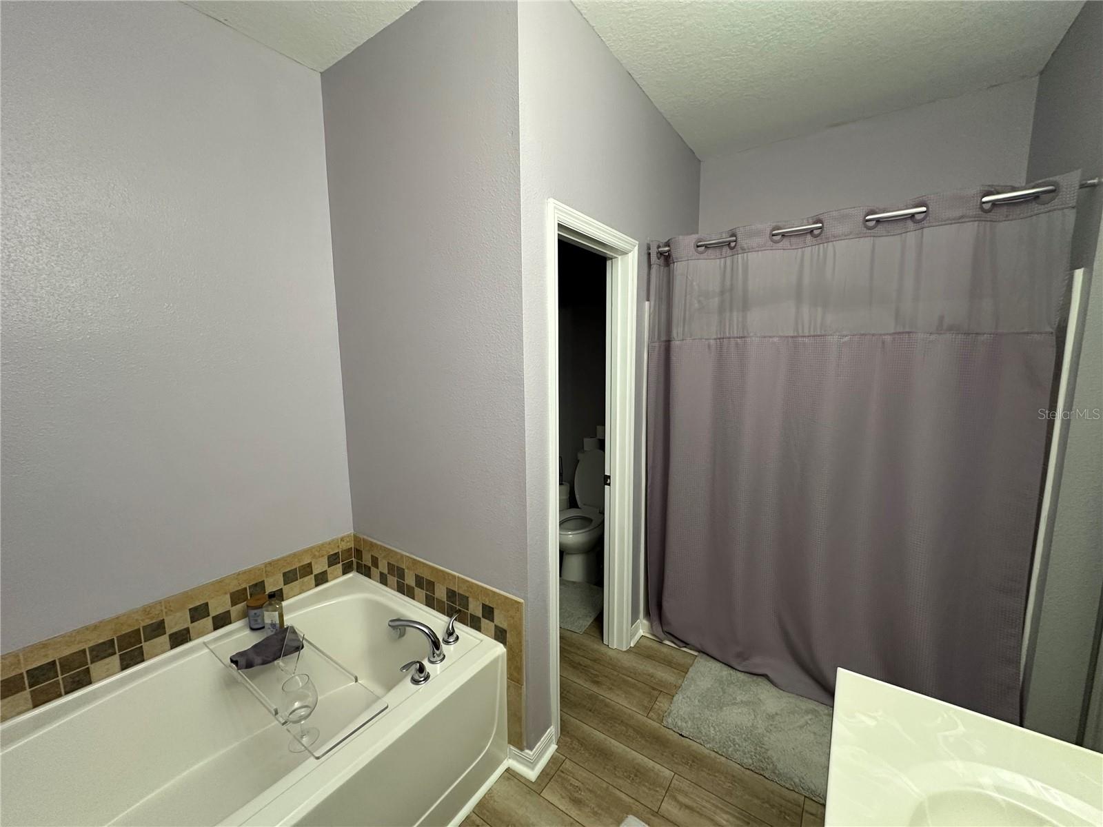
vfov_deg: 85.7
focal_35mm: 14
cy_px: 414
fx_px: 446
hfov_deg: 102.1
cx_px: 552
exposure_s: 1/60
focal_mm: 2.22
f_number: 2.2
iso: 200
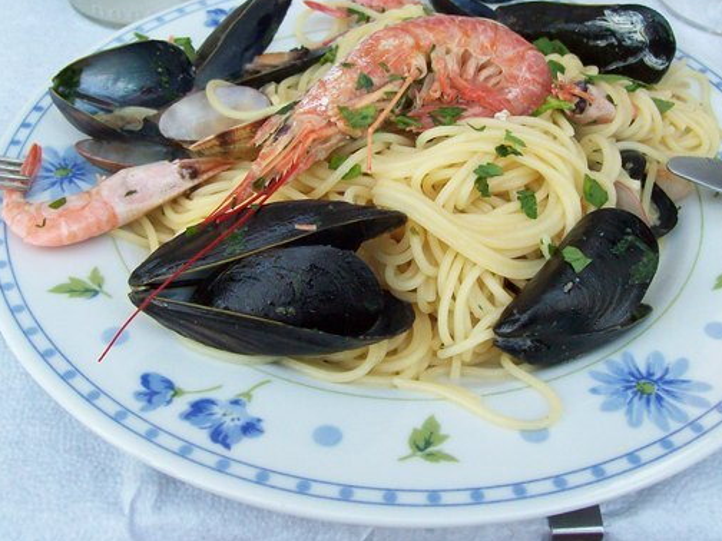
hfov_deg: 38.2
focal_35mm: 50
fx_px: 1043
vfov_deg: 29.0
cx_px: 362
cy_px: 201
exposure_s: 1/64
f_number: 2.7
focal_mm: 6
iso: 157
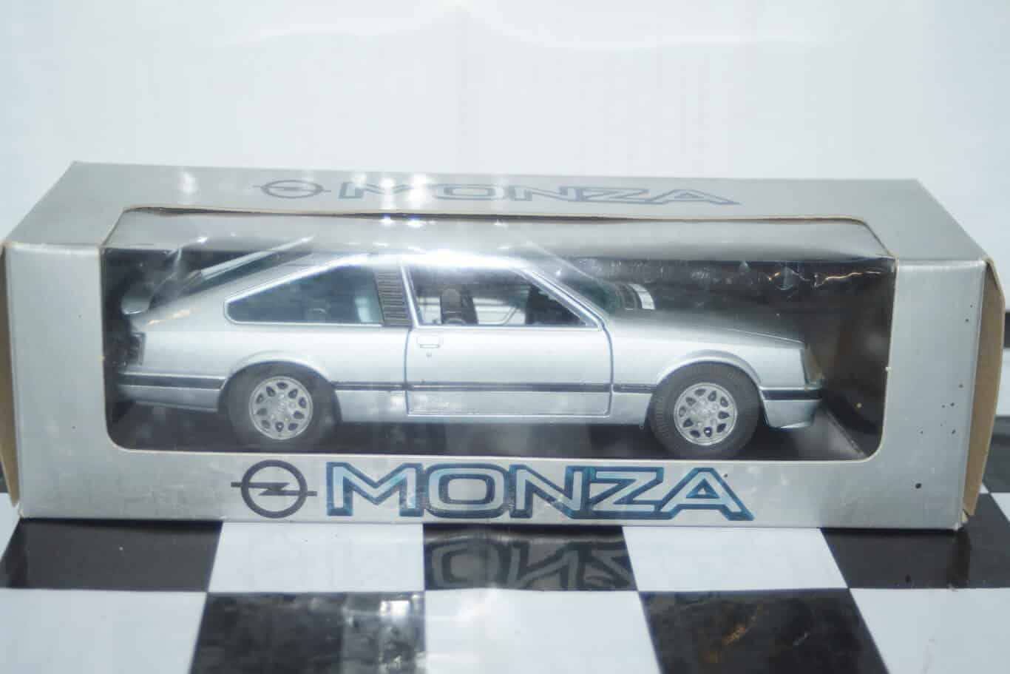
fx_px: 1683
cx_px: 505
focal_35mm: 60
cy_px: 337
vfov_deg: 22.6
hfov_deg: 33.4
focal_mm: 40
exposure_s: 1/125
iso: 320
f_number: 4.5
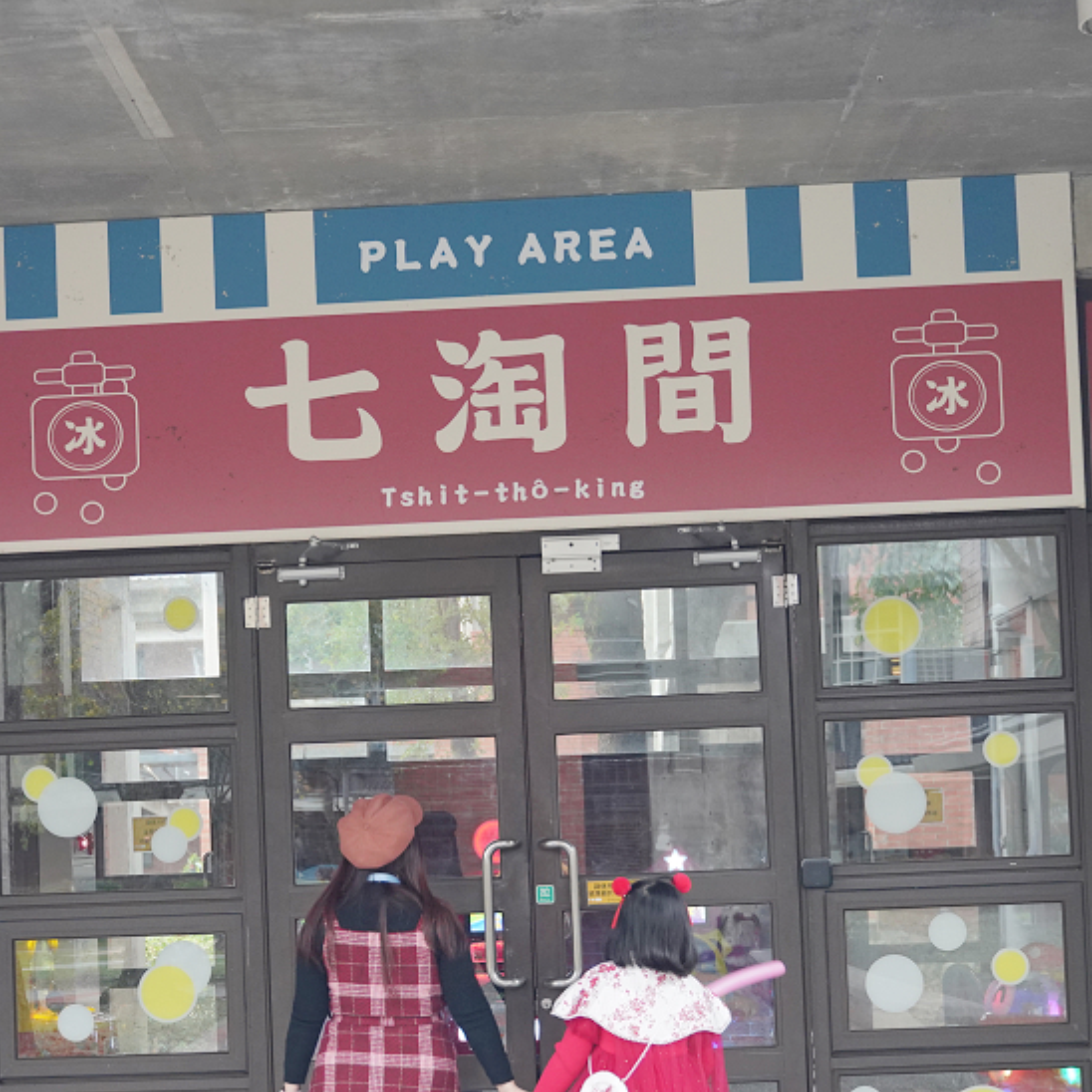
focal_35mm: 67
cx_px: 412
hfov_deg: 25.7
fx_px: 2391
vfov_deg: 25.5
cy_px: 757
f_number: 2.8
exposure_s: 1/160
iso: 1600
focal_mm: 36
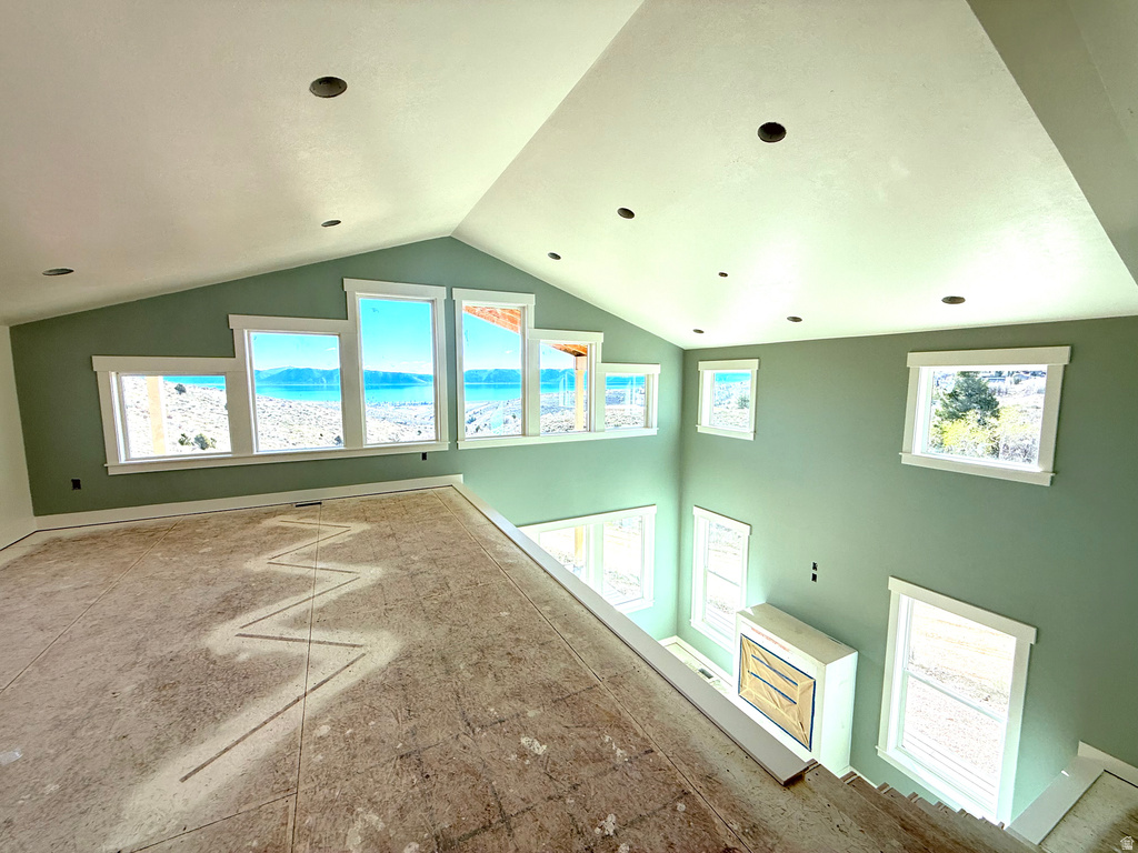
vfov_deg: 85.7
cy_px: 426
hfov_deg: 102.1
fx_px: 460
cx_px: 569
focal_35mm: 14
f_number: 2.2
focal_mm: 2.22
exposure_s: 1/289
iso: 64
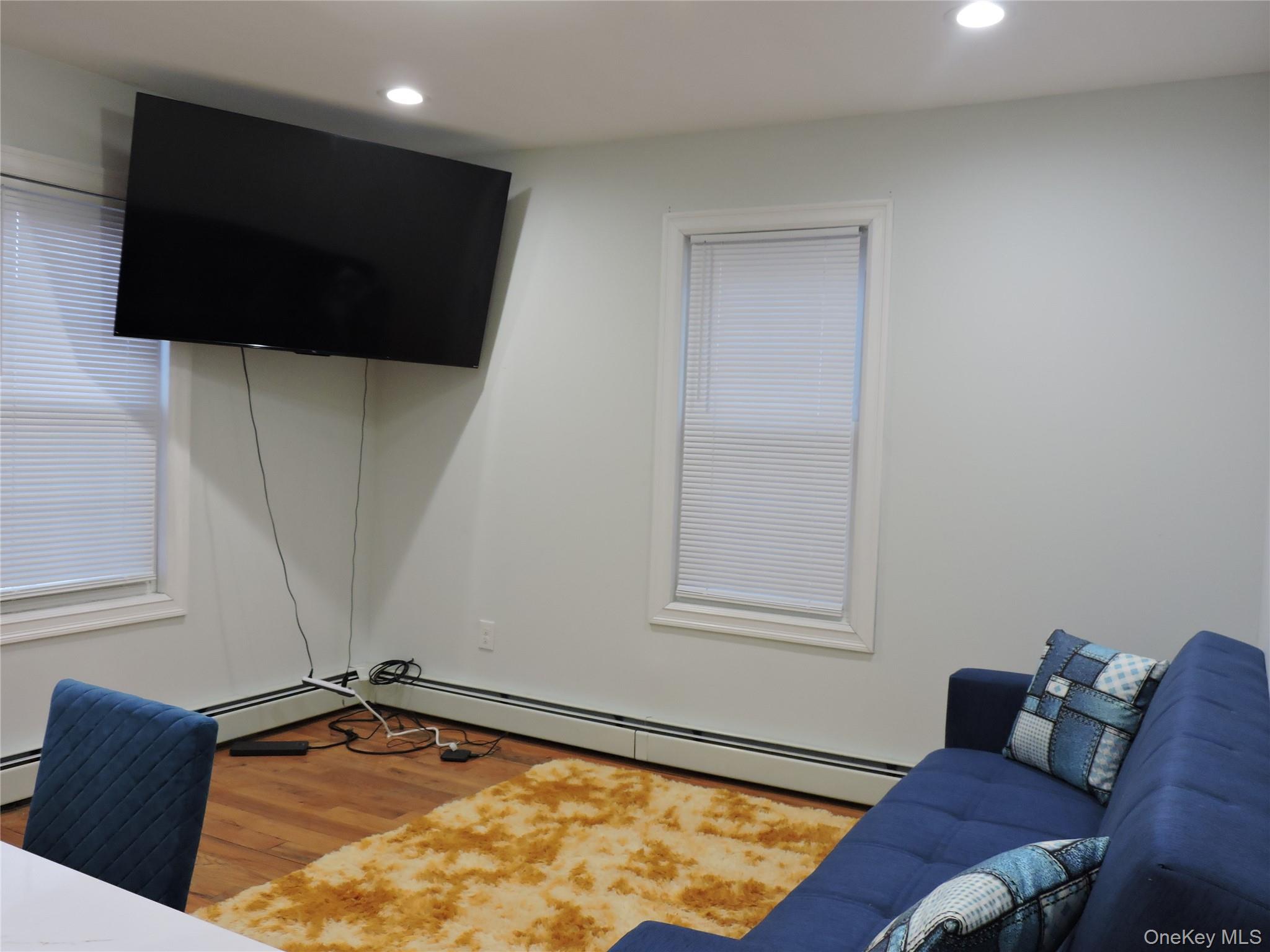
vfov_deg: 46.8
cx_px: 635
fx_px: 1101
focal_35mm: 30
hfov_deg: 60.0
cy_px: 476
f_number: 3.1
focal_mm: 5.4
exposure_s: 1/30
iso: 280
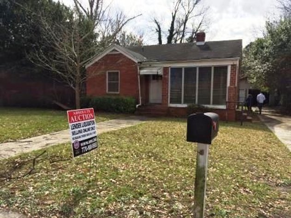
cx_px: 146
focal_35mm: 29
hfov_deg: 61.7
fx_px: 244
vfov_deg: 48.2
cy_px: 109
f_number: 2.2
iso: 32
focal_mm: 4.15
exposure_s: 1/1642
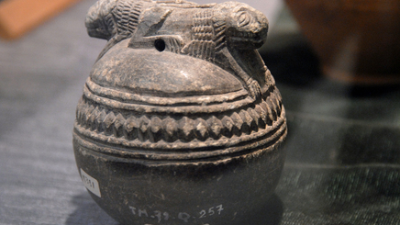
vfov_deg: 9.5
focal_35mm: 127
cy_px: 118
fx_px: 1347
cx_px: 200
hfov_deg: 16.9
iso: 800
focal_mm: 80
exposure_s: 1/40
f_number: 5.3
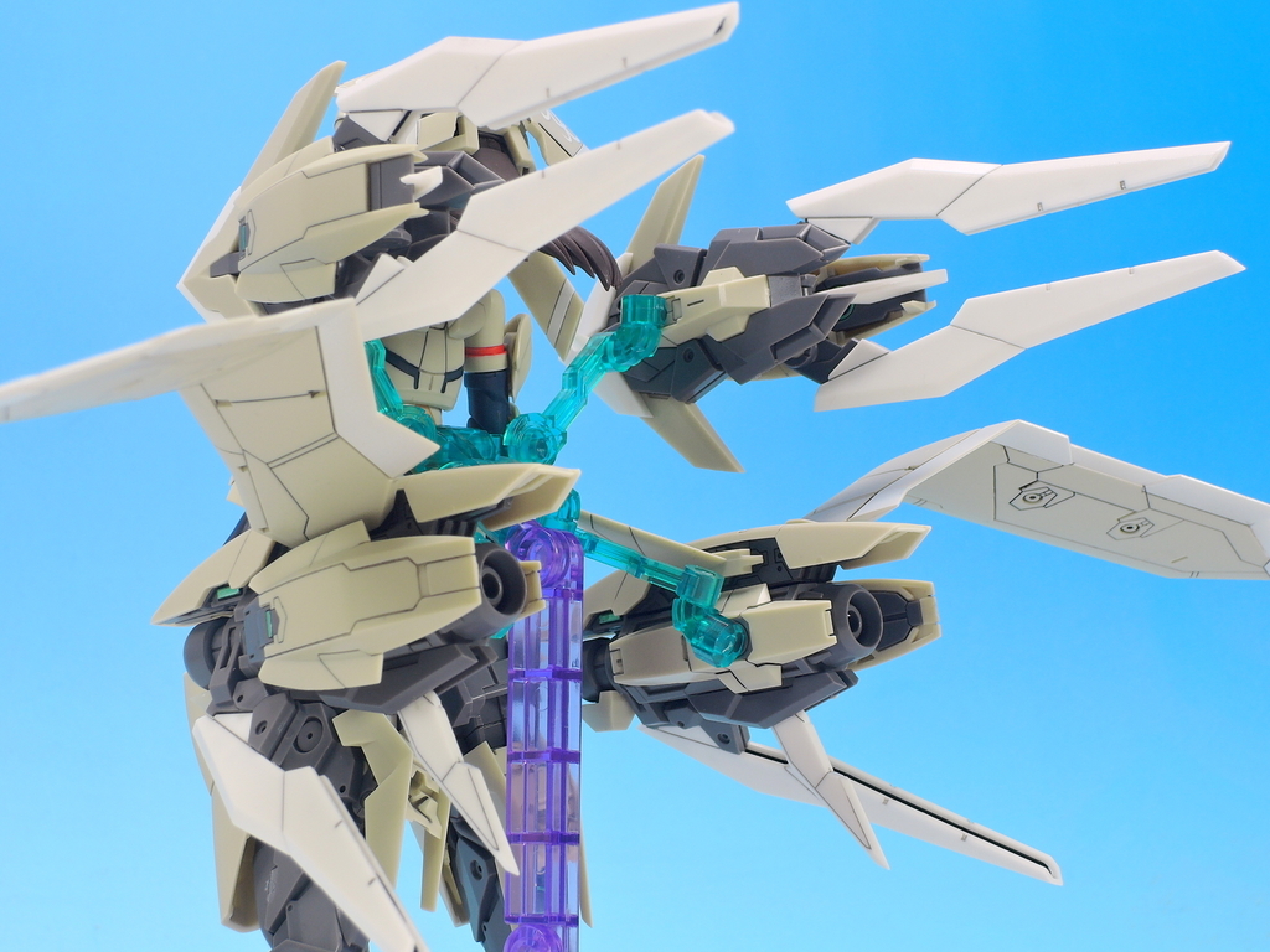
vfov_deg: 17.4
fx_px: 3119
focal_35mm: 85
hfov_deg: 23.0
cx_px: 635
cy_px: 476
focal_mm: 18.2
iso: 80
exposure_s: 1
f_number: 7.1
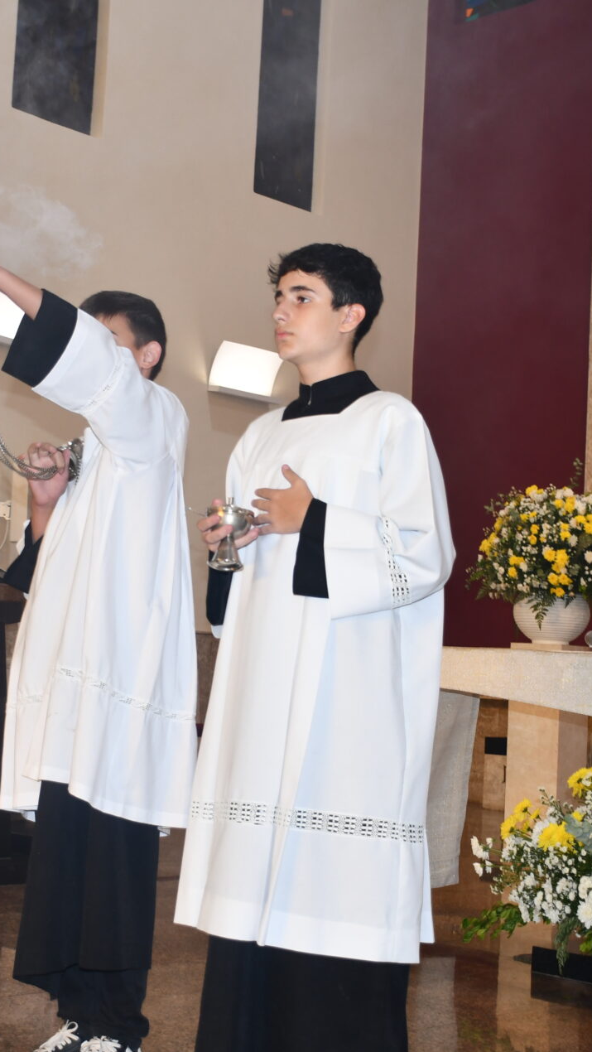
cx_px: 166
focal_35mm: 57
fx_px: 1590
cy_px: 524
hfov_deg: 21.0
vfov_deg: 36.6
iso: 400
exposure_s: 1/80
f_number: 3.8
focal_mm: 24
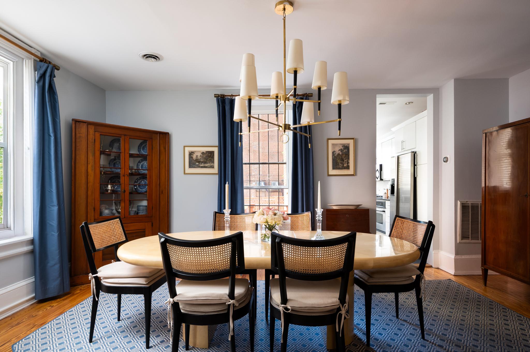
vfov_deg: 63.1
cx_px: 265
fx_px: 287
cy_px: 176
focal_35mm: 20
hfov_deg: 85.5
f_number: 10
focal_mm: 19.5
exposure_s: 1/13
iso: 800
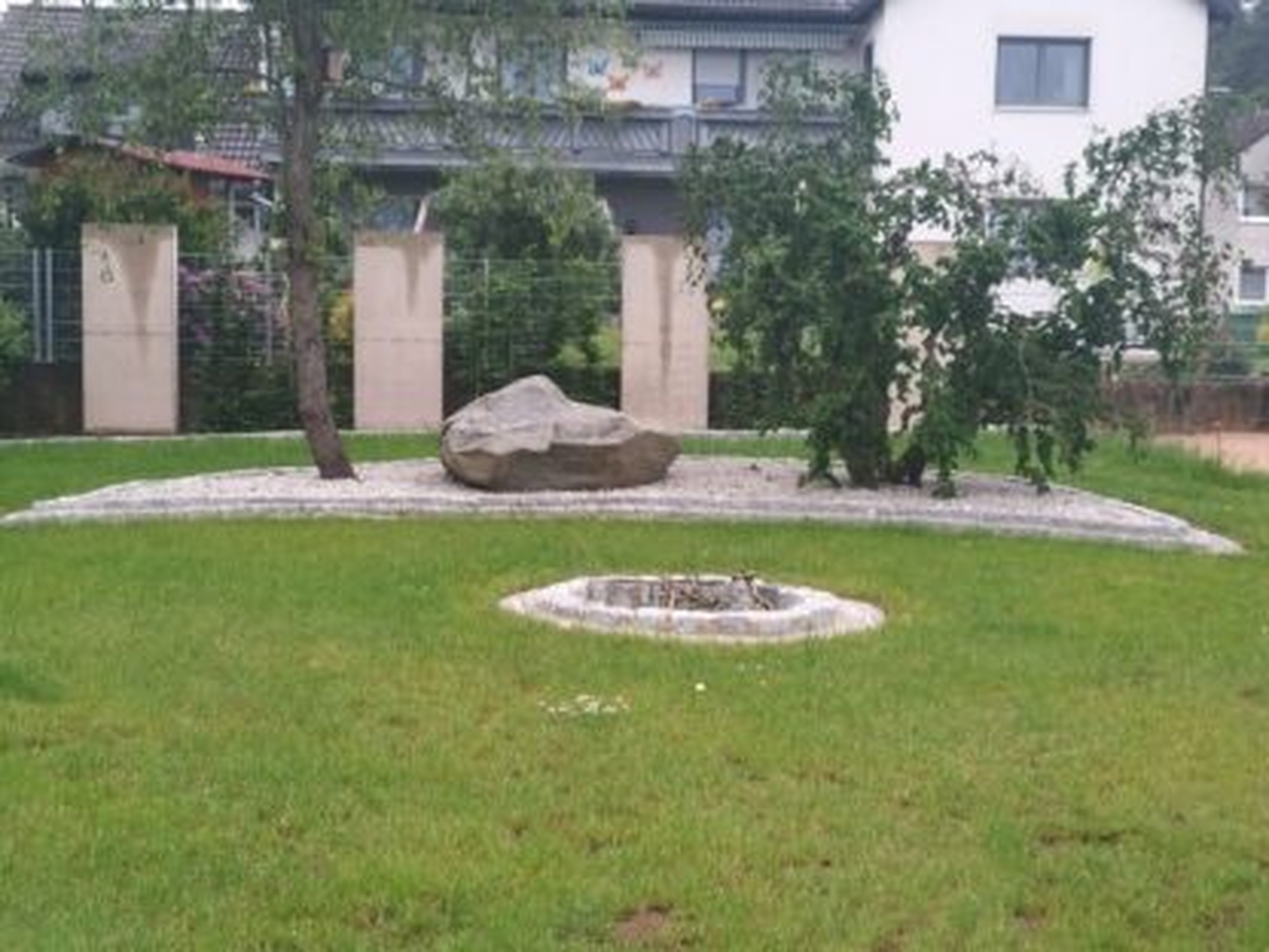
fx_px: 1906
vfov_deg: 28.0
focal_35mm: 52
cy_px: 476
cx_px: 634
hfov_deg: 36.8
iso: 64
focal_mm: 5.54
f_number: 2.4
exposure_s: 1/100
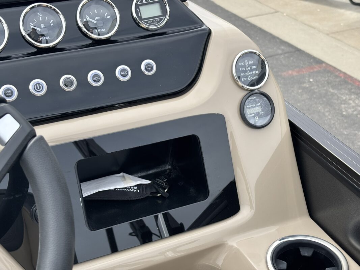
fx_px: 541
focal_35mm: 52
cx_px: 180
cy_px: 135
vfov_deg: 28.0
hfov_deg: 36.8
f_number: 1.6
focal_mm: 5.96
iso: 32
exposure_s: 1/799
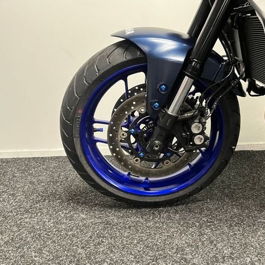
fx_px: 268
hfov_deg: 51.7
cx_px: 174
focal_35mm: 31
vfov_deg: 52.5
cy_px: 132
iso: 500
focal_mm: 5.1
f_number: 1.6
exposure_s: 1/50
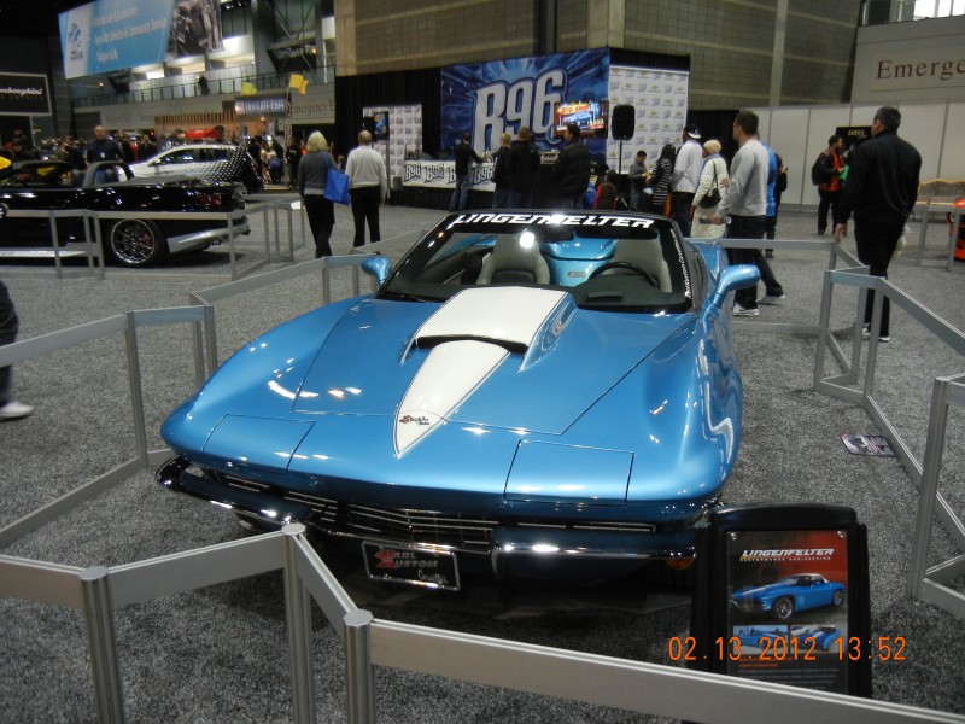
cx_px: 482
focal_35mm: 30
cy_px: 362
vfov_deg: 46.8
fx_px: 836
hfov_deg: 60.0
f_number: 3.5
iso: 400
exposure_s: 1/50.8
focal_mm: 5.4
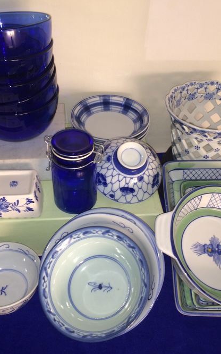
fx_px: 415
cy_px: 177
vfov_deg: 46.2
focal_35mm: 43
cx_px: 108
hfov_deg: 29.8
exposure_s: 1/30
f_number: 2.2
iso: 40
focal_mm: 4.12
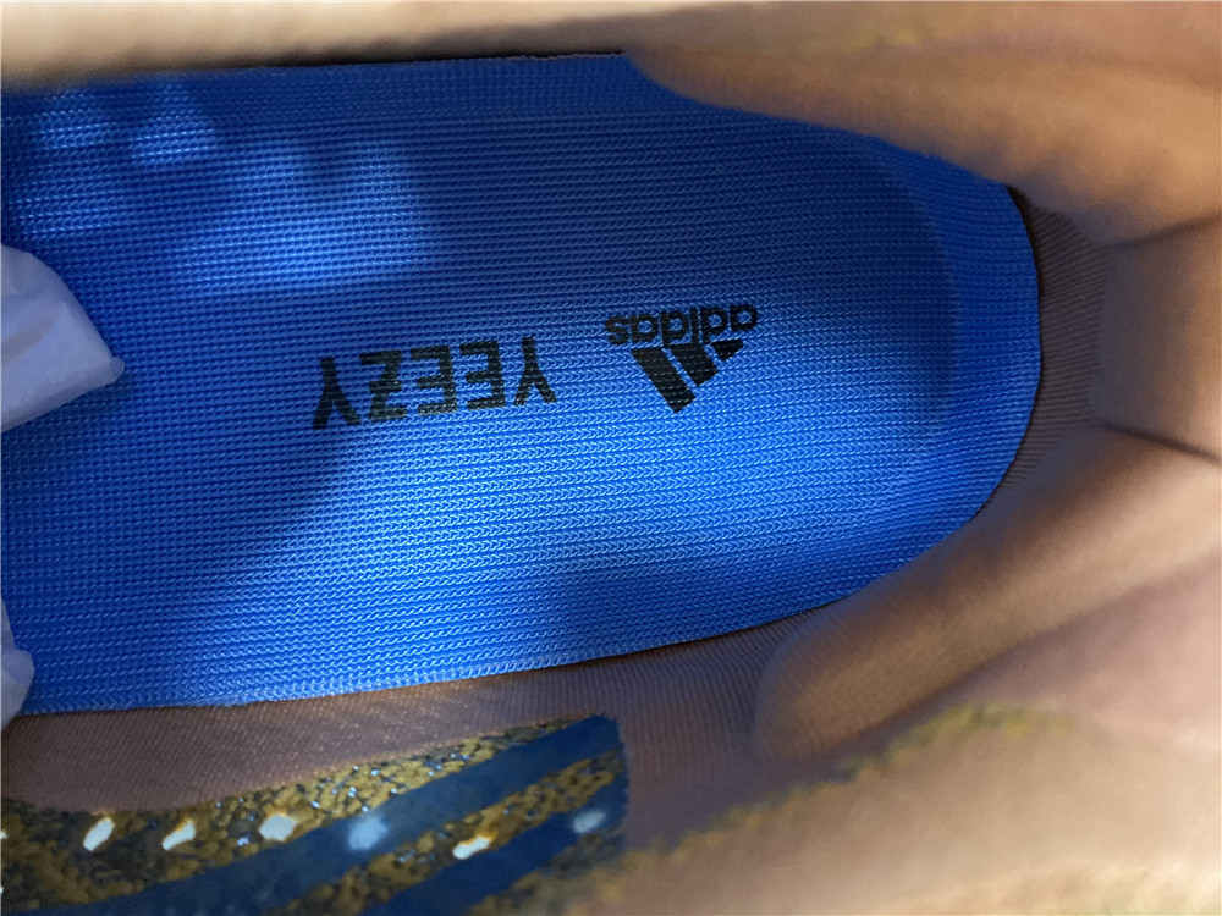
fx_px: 918
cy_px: 458
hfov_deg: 67.3
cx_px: 611
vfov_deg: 53.1
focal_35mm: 26
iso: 500
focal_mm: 4.25
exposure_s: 1/25
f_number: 1.8
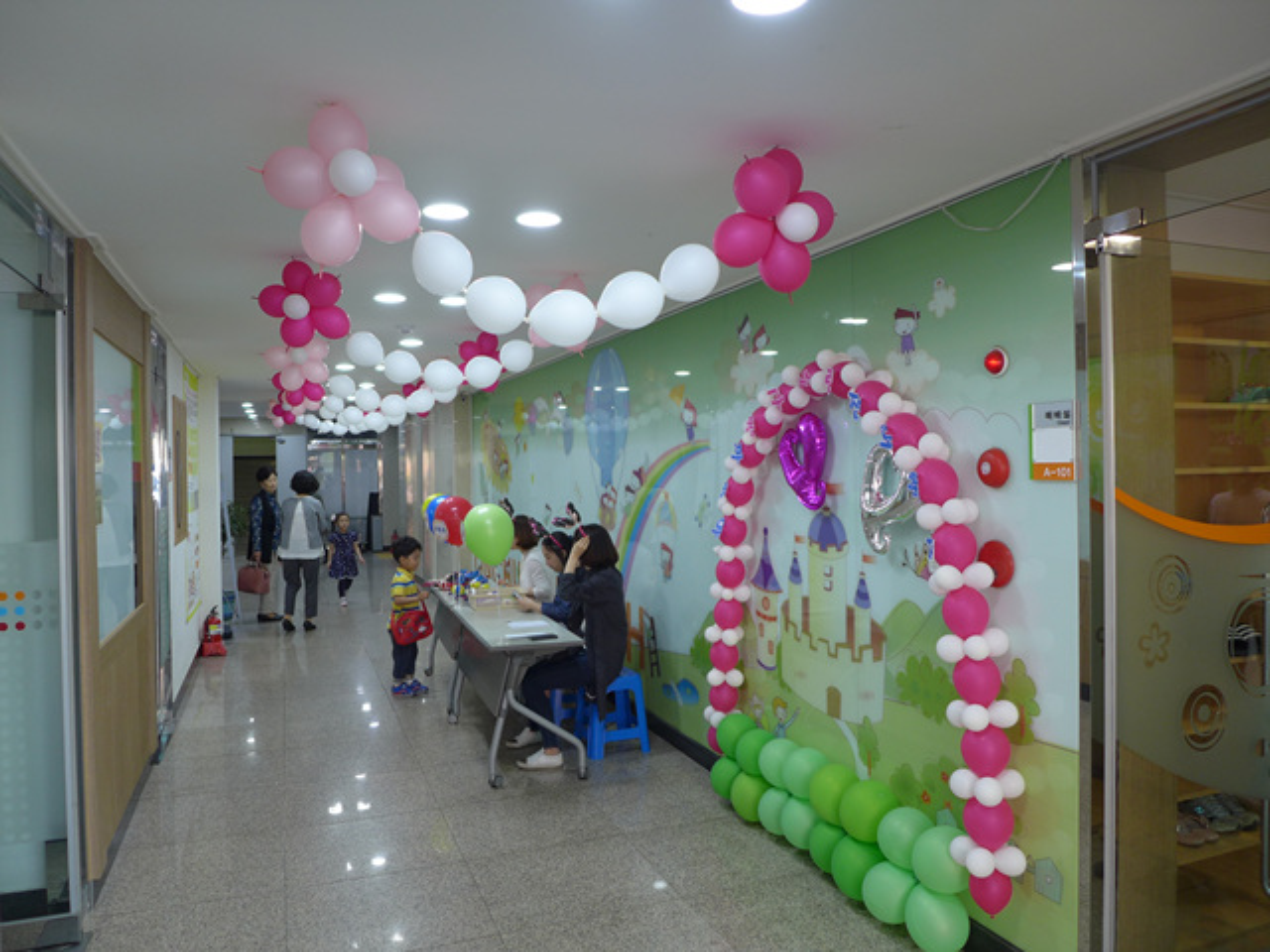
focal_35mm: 24
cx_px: 635
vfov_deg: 56.8
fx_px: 881
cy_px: 476
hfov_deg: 71.6
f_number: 1.4
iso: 80
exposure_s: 1/100
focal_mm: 4.7
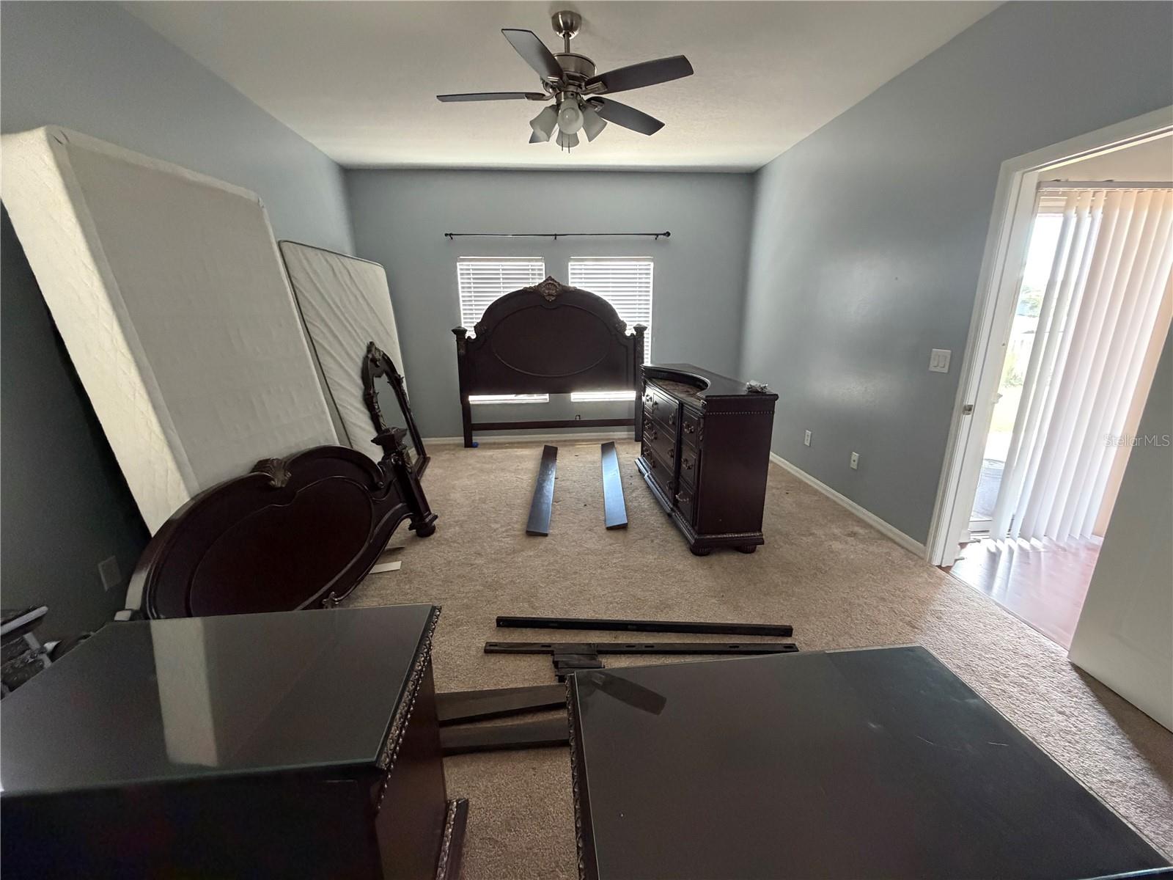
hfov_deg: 102.1
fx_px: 474
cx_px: 586
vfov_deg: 85.7
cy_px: 440
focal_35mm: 14
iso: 800
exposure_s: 1/60
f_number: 2.2
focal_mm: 2.22
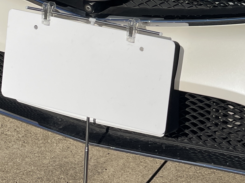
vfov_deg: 14.2
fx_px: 708
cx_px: 243
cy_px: -53
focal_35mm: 100
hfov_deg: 19.1
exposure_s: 1/9804
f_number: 1.6
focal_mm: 4.2
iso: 32
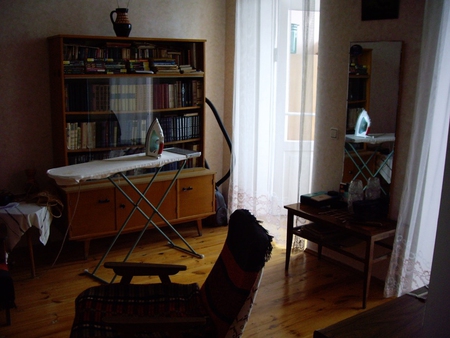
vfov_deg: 37.8
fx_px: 494
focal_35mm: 38
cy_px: 169
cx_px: 225
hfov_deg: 49.0
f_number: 2.7
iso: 200
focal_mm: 6.2
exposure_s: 1/50
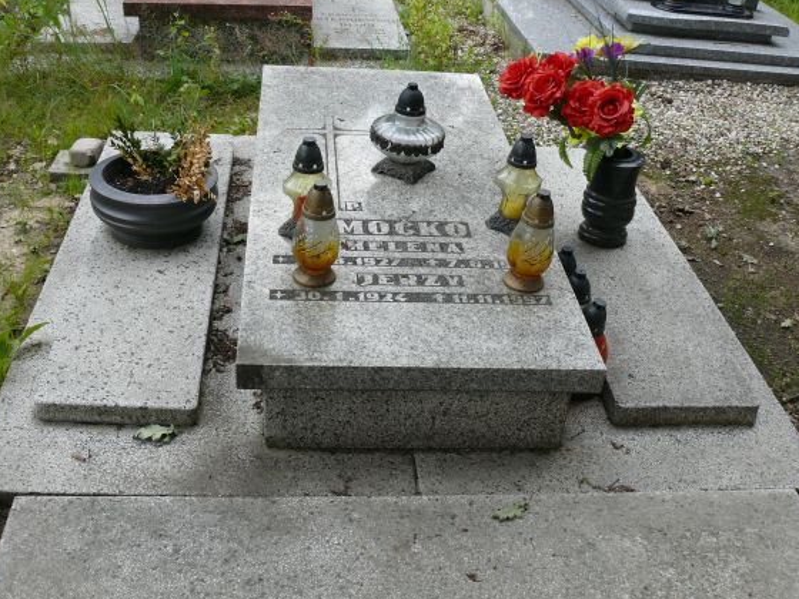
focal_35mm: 40
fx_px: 923
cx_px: 377
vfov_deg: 35.9
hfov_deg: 46.8
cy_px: 332
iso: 100
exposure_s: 1/200
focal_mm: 7.4
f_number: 4
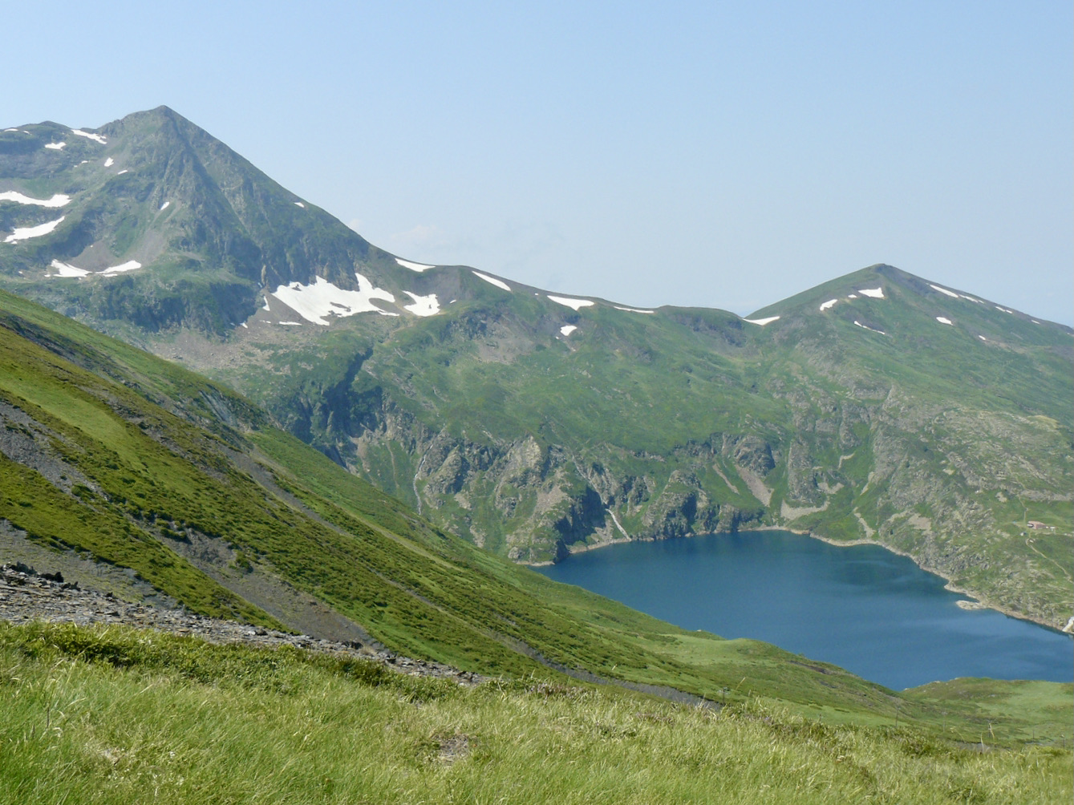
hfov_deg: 51.4
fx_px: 1117
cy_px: 402
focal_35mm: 36
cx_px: 537
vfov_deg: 39.7
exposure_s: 1/320
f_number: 5.6
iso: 100
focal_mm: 6
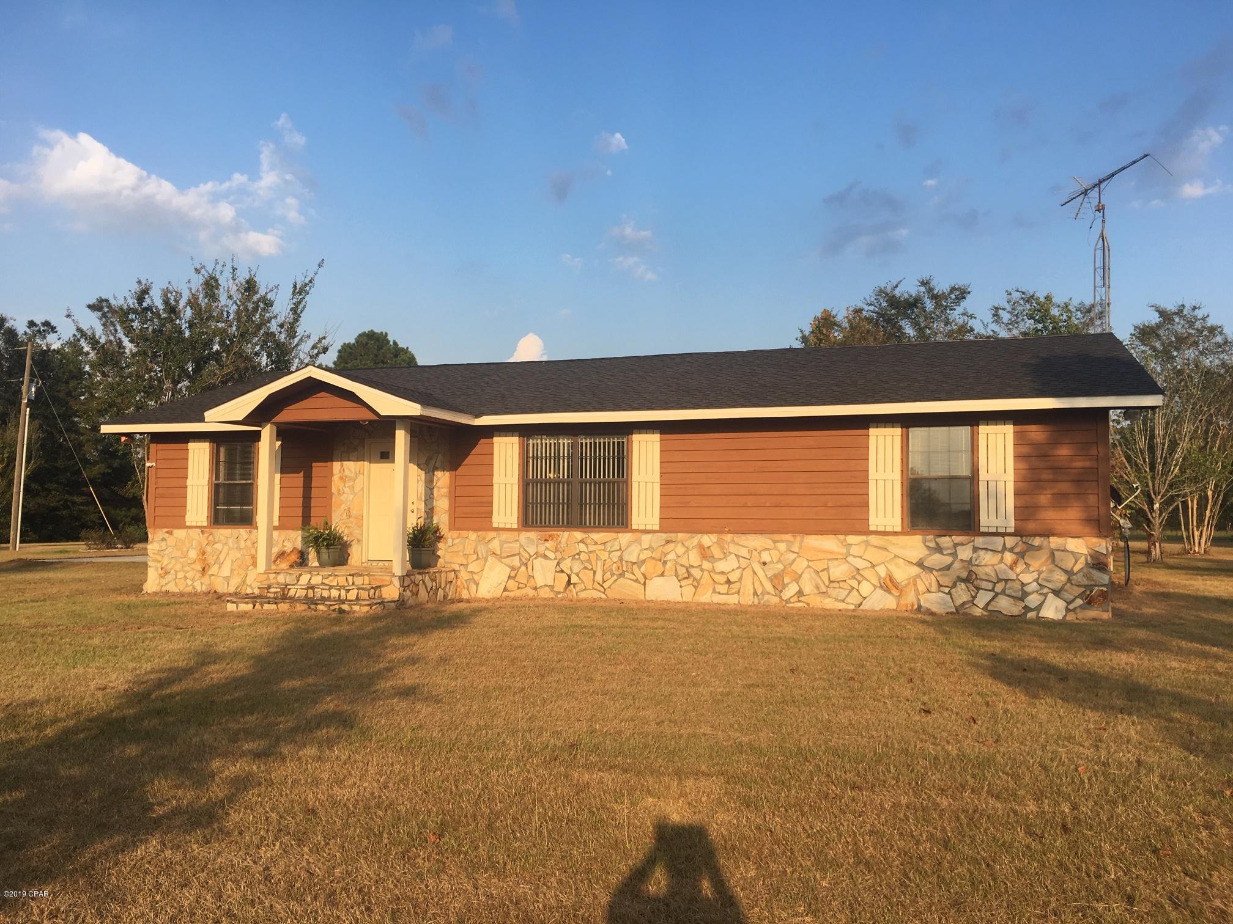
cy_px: 462
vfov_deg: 48.2
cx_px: 616
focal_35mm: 29
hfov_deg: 61.7
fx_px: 1033
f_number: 2.2
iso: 25
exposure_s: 1/818
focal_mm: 4.15
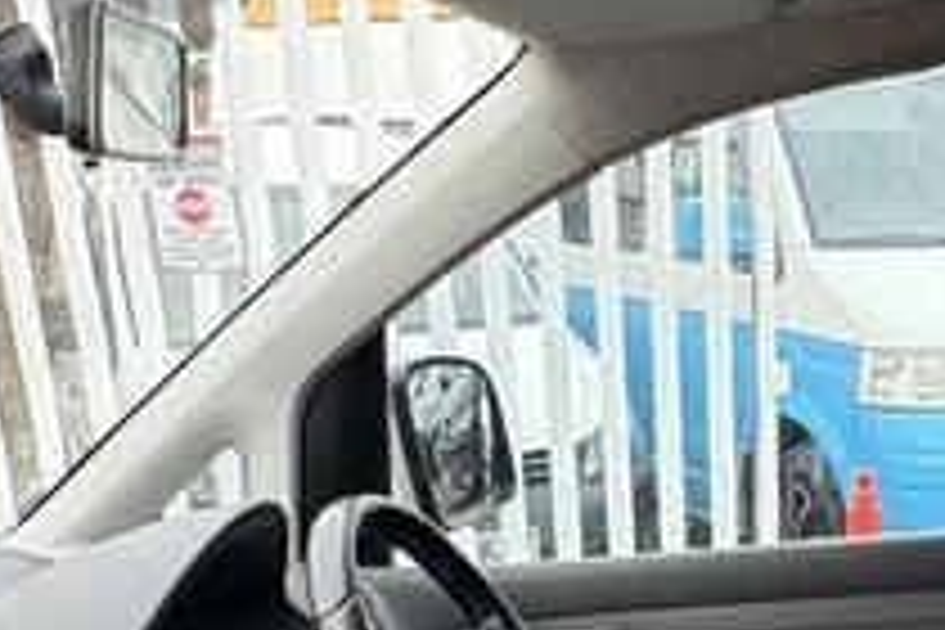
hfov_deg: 32.0
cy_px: 886
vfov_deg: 19.6
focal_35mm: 62
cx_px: 666
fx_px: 1627
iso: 125
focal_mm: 2.22
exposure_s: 1/100
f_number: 2.2
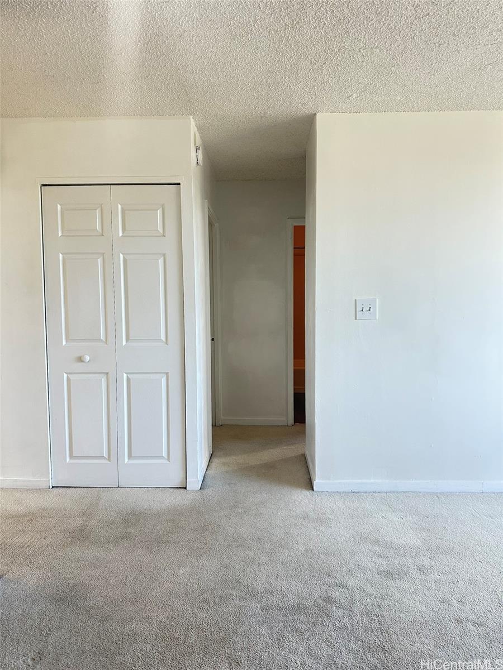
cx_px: 252
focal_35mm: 24
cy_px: 335
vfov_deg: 71.6
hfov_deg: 56.8
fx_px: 465
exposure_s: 1/120
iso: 200
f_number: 1.78
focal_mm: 6.86
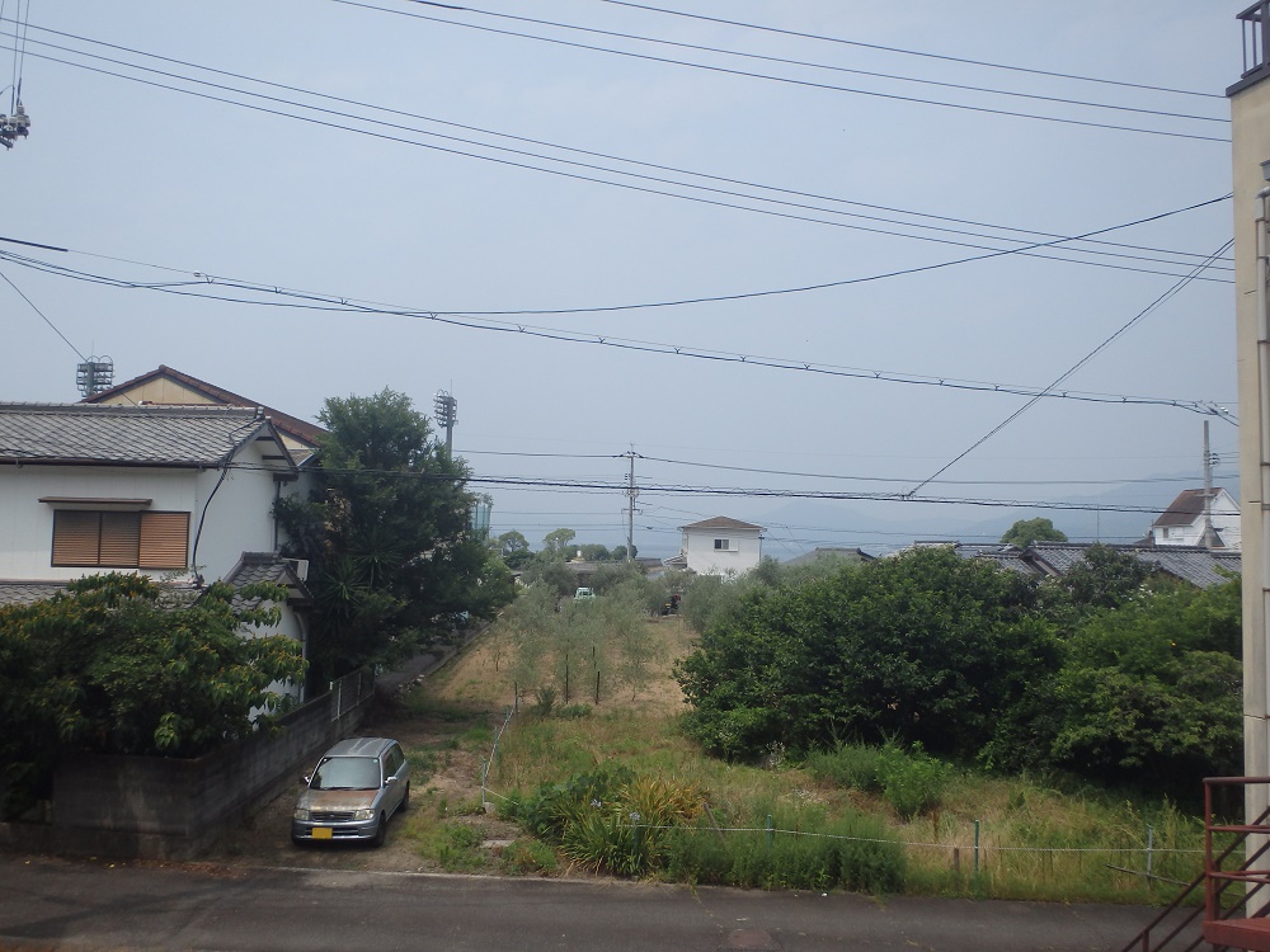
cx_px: 635
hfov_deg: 63.4
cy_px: 476
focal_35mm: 28
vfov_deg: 49.7
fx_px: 1027
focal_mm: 5
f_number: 11
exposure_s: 1/200
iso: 125
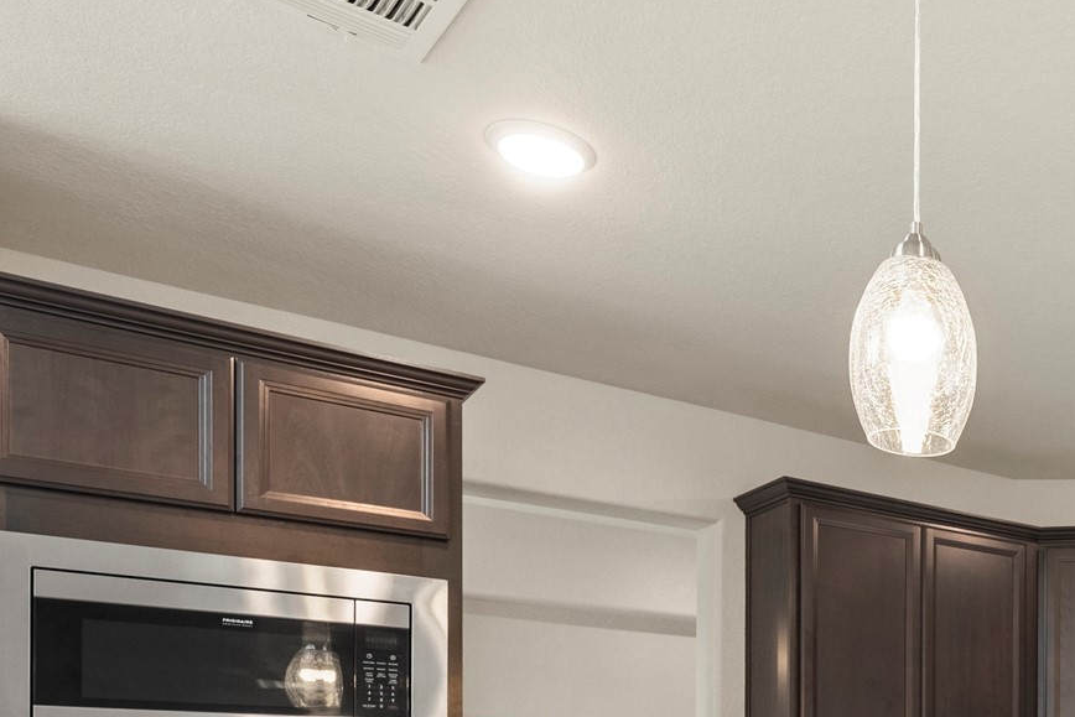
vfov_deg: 29.7
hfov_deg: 39.0
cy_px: 811
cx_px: 1205
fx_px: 1195
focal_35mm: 40
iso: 400
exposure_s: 1/3
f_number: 8
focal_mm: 16
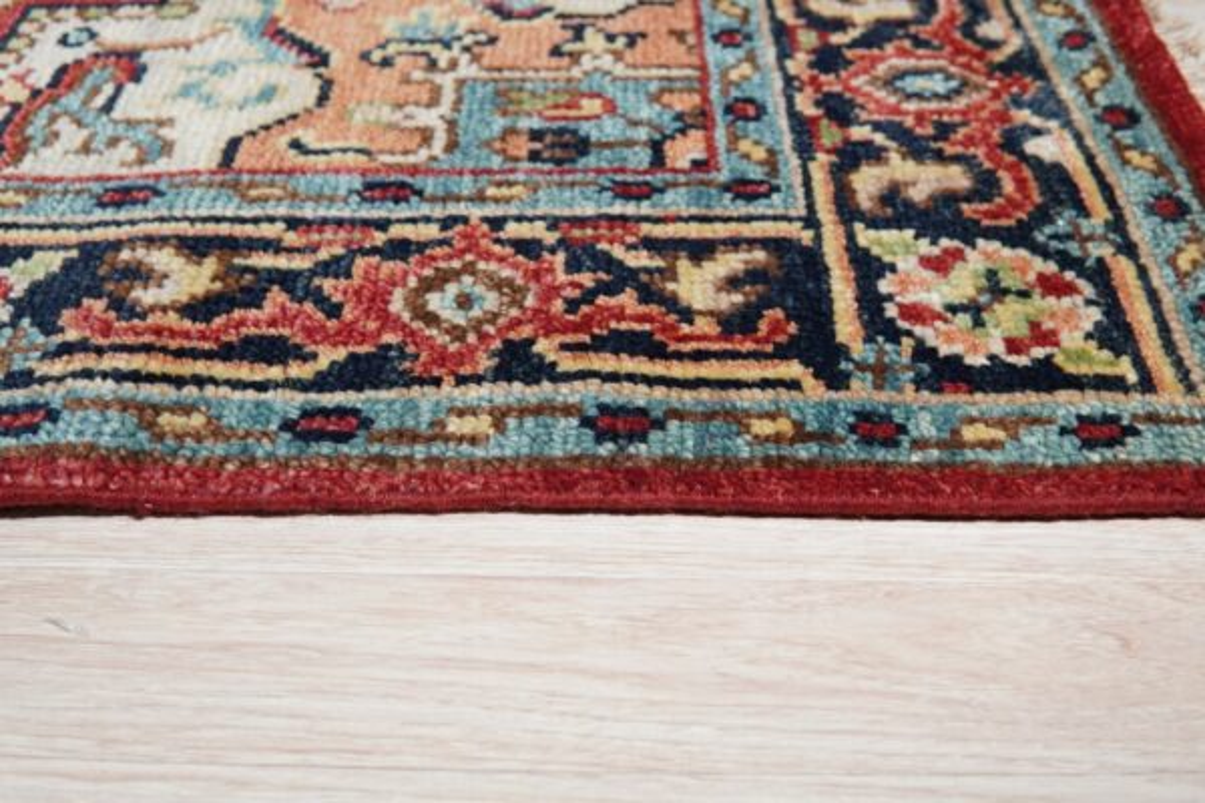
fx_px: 1506
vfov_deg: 29.9
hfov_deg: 43.6
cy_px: 402
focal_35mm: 45
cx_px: 602
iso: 500
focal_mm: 30
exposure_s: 1/160
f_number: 5
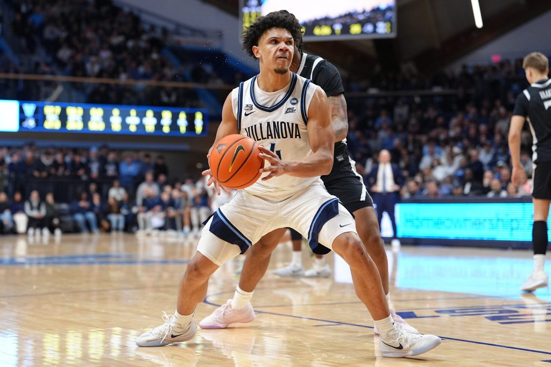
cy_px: 184
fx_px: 1041
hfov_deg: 29.7
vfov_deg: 20.0
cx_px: 276
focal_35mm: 68
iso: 2500
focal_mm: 68
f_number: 2.2
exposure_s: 1/2000
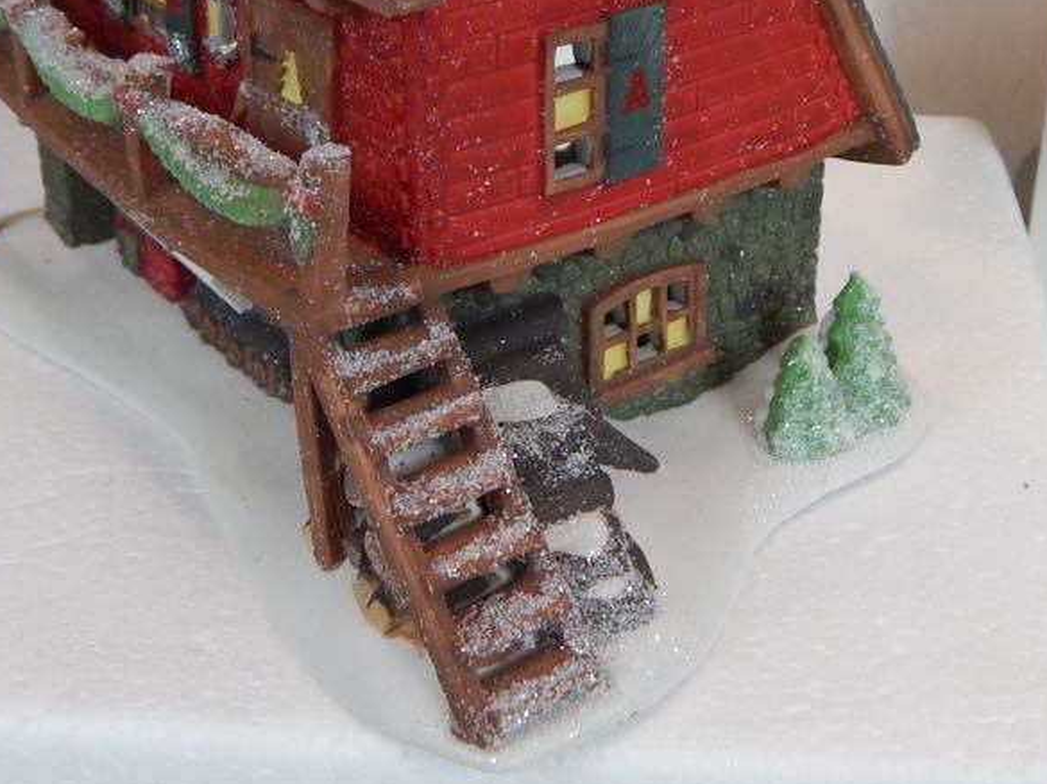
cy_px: 163
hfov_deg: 29.8
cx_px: 503
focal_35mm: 65
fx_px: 1965
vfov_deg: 22.3
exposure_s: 1/100
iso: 400
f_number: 3.4
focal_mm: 6.8
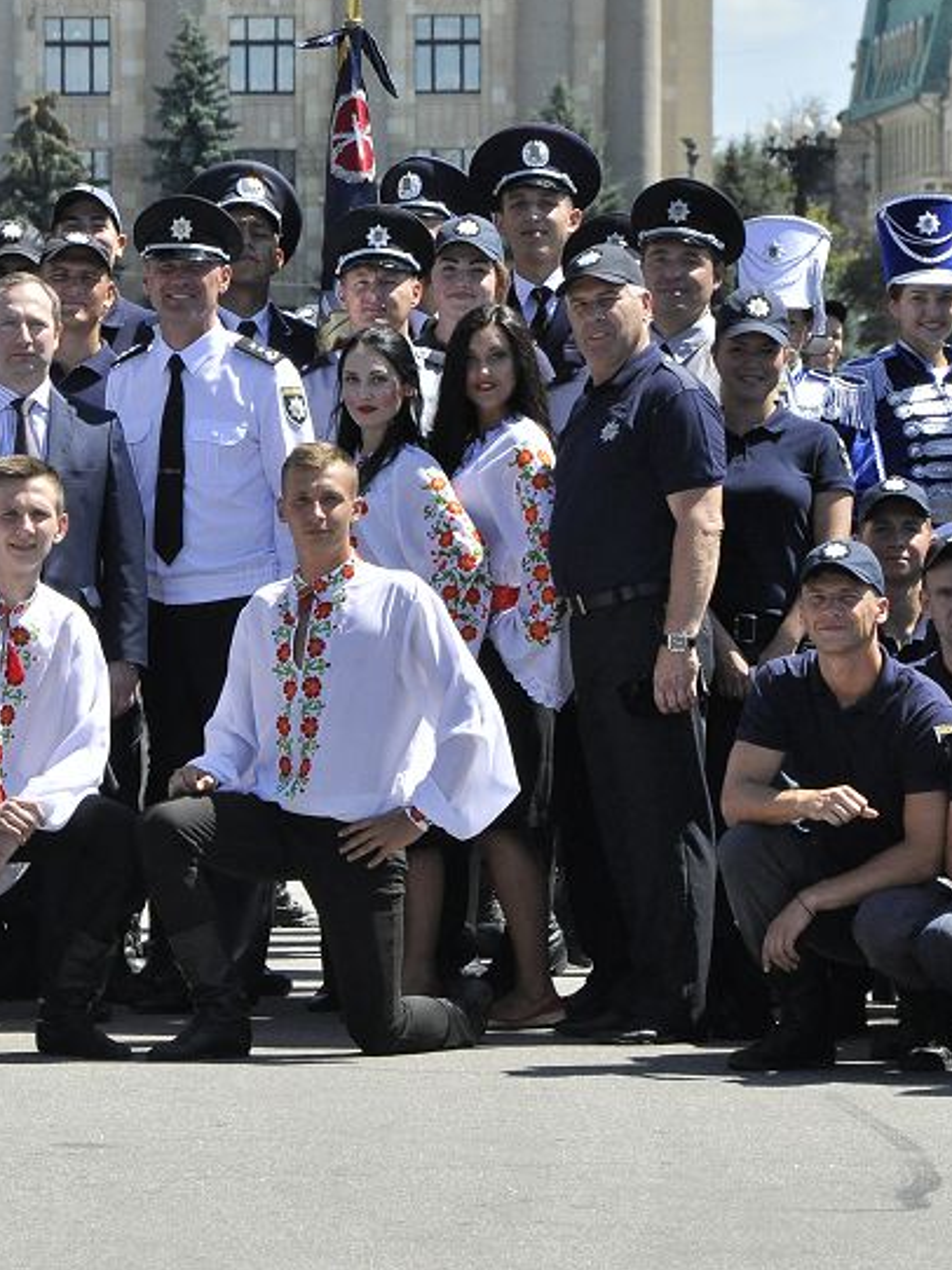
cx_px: 68
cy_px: 480
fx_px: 10492
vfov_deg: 6.9
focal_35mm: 286
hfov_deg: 5.2
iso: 1000
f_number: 10
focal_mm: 105
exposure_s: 1/1600
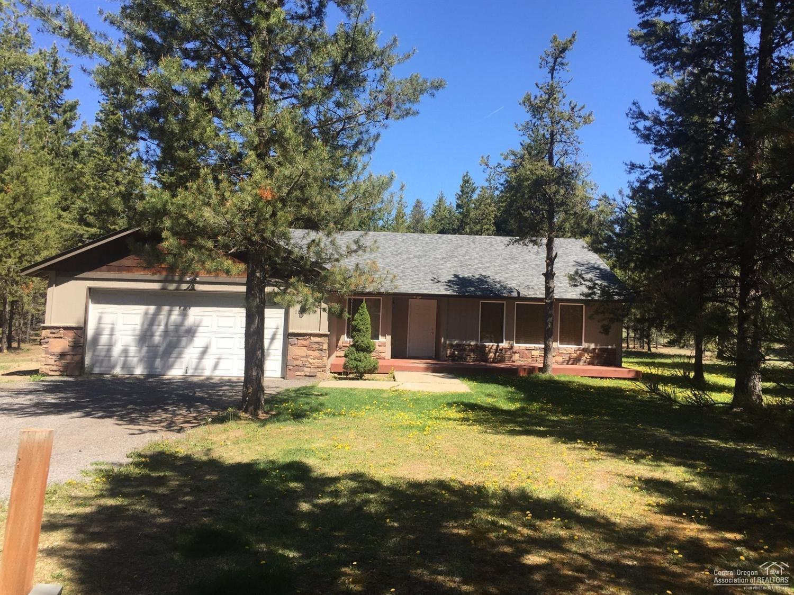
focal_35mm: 29
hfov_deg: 61.7
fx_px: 665
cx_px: 397
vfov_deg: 48.2
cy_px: 298
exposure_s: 1/1014
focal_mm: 4.15
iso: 32
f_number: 2.2
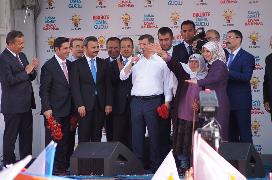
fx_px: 2263
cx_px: 136
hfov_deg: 6.9
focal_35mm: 300
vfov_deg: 4.6
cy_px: 90
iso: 250
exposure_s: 1/320
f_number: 5.6
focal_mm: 200
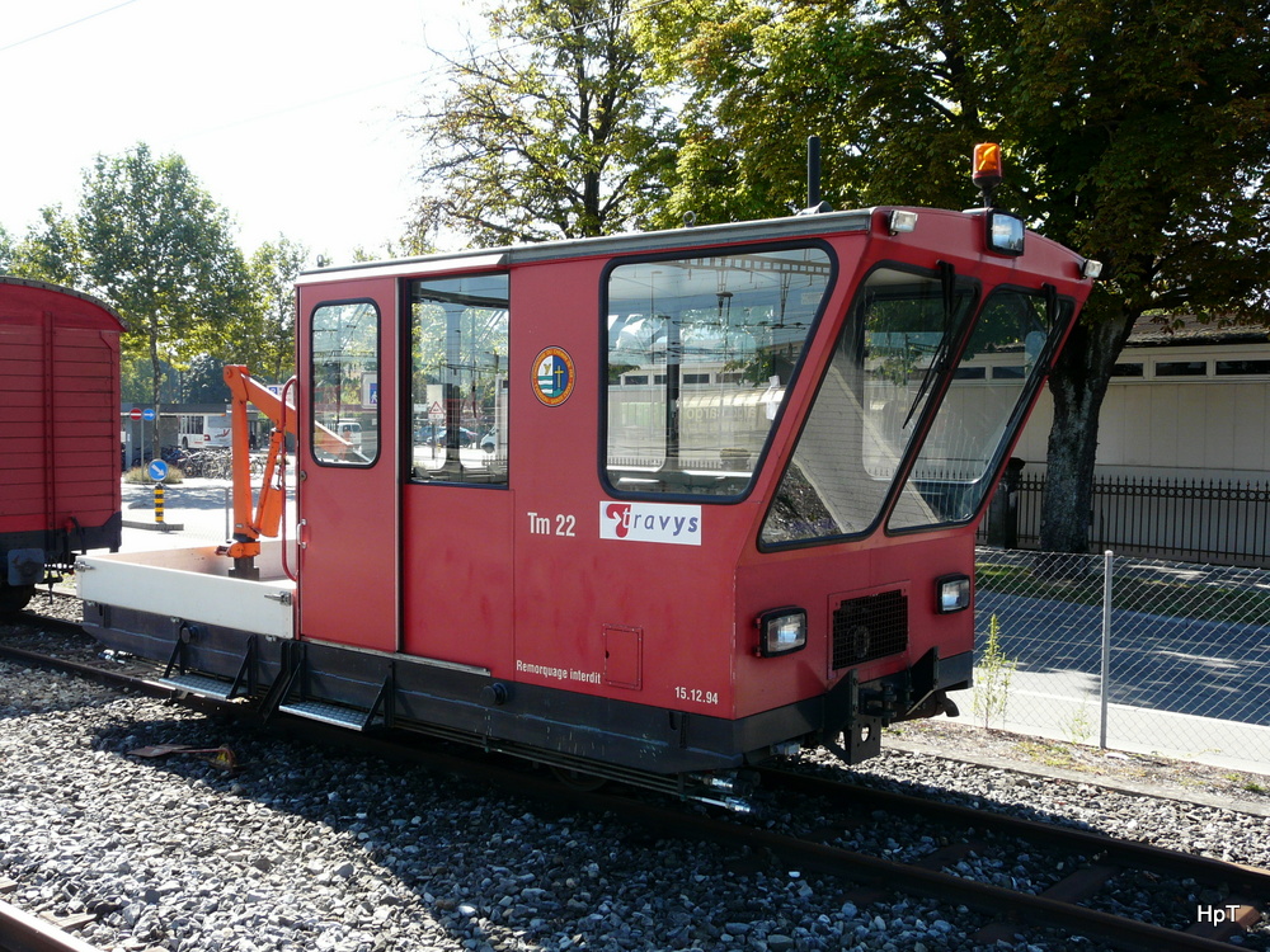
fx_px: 1357
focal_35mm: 37
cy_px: 476
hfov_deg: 50.1
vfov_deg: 38.7
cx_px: 635
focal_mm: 6
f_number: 4
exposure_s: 1/200
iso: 100
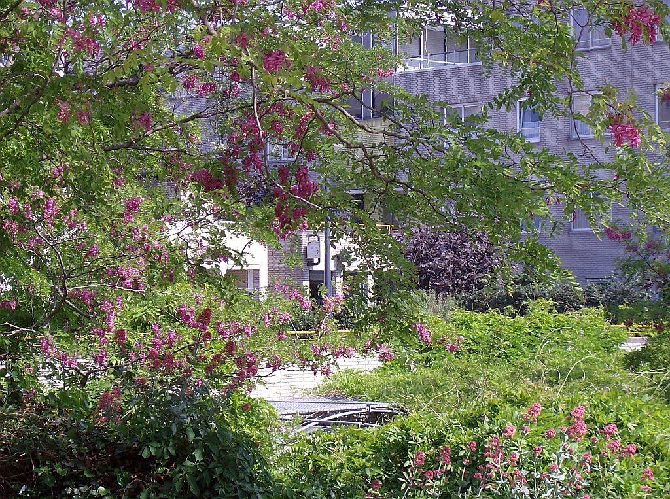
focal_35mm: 108
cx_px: 335
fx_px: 2085
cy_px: 250
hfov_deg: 18.3
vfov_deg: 13.7
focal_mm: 18
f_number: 4.8
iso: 100
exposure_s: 1/397
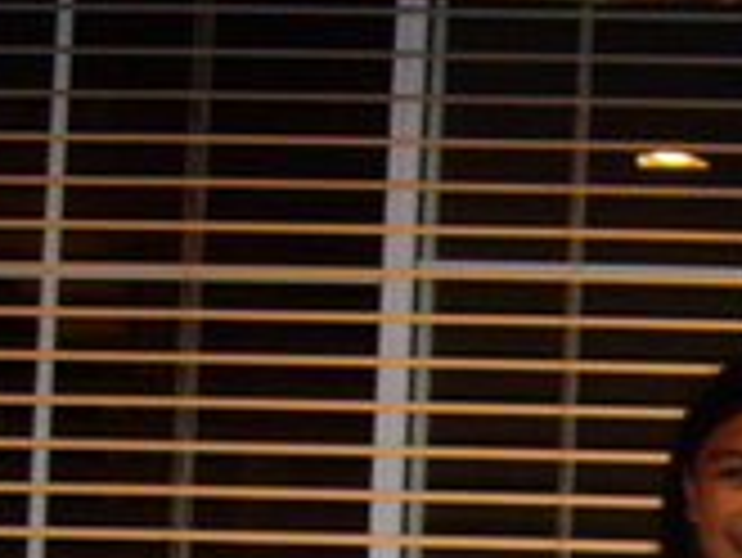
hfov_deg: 13.0
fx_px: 3153
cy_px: 1062
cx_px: 935
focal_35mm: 147
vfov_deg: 9.5
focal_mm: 6.2
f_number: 2.7
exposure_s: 1/15
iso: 200
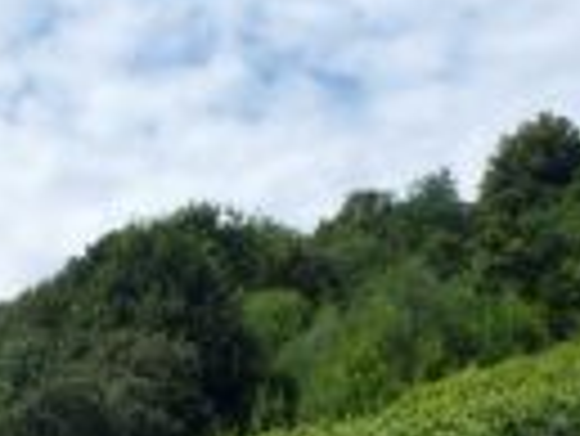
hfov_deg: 16.3
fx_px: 1912
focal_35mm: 114
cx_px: -171
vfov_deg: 12.6
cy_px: 553
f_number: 8
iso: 100
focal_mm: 5
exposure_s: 1/320
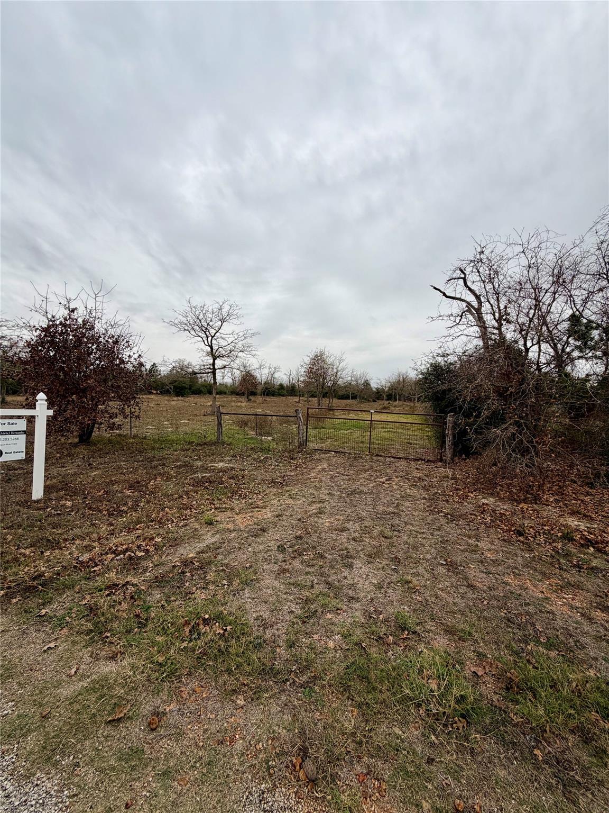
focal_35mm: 14
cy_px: 406
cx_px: 304
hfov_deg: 85.7
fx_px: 328
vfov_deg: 102.1
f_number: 2.2
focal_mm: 2.22
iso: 50
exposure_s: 1/294
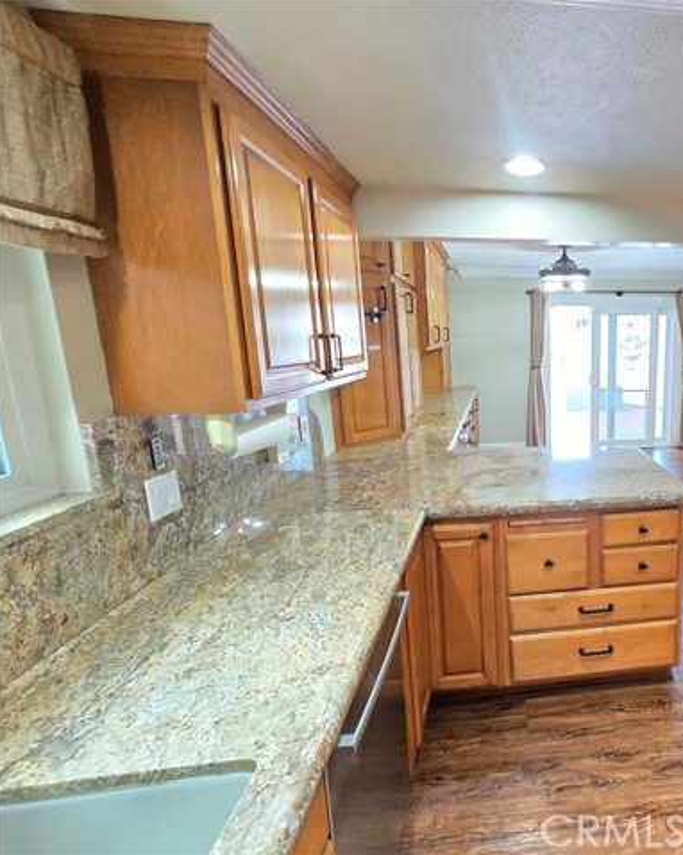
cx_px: 567
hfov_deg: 68.0
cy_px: 428
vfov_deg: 89.7
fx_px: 430
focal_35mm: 17
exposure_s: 1/60
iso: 800
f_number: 2.2
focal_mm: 2.2
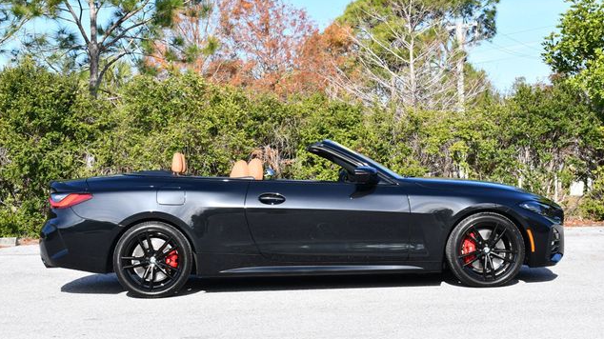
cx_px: 301
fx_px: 1153
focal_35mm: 72
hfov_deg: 29.4
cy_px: 153
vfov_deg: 16.7
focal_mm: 34
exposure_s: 1/250
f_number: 8
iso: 160
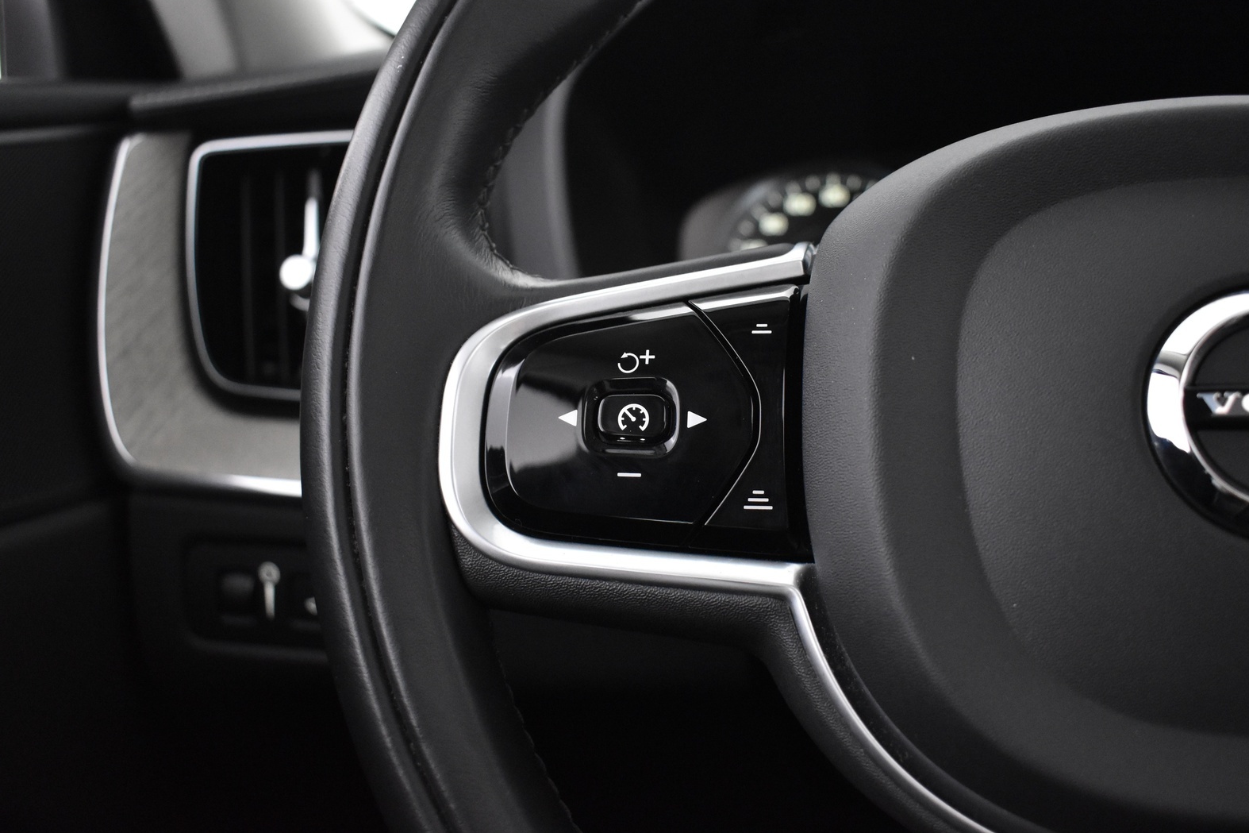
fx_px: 1232
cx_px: 636
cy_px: 421
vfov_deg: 37.3
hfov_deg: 53.8
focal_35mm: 36
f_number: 3.8
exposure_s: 1/40
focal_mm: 23
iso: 3200
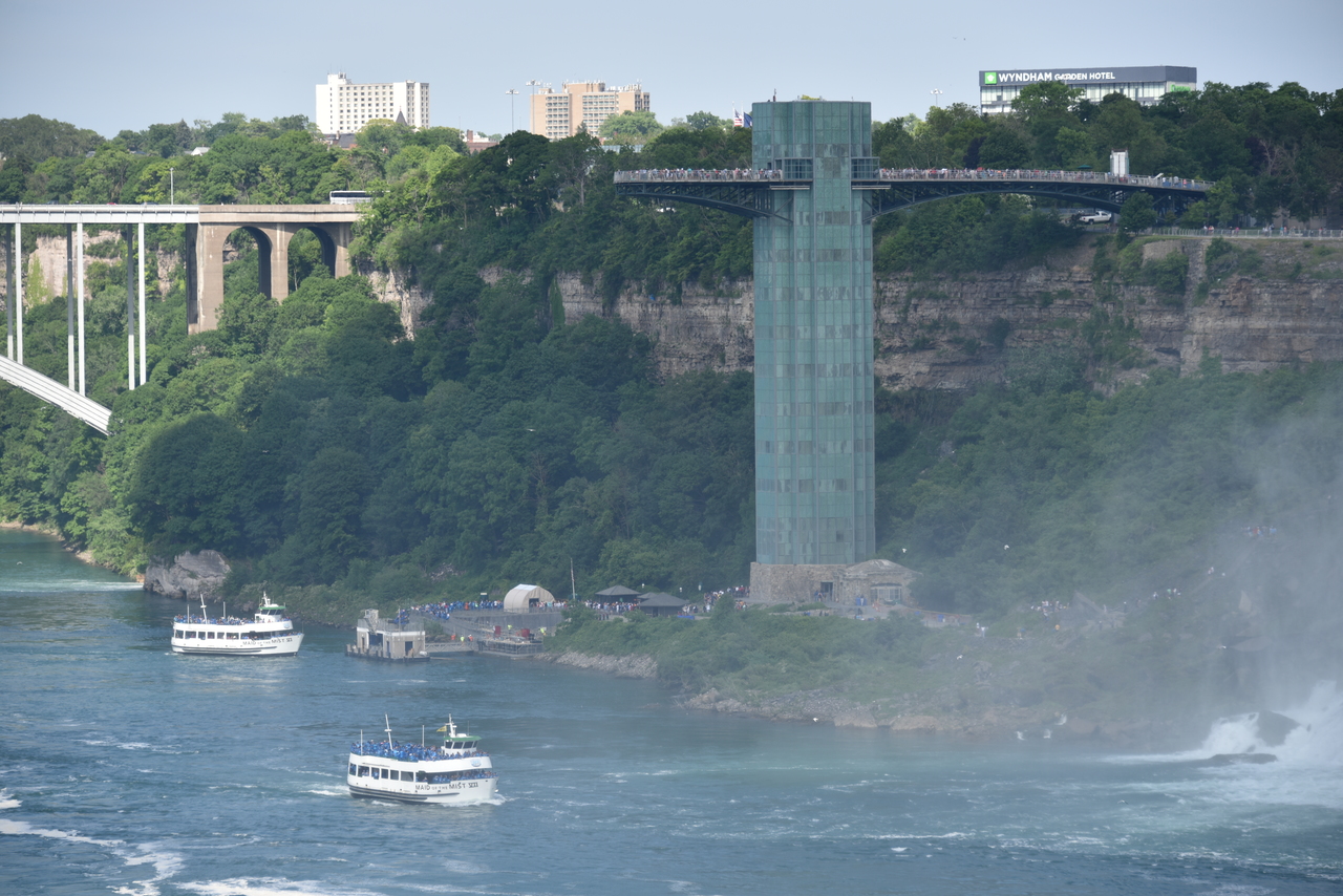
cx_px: 672
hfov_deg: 14.2
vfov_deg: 9.5
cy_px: 448
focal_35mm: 145
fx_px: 5410
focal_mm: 145
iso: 100
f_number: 6.3
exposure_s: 1/320
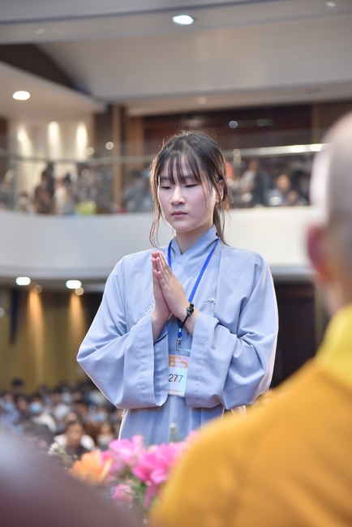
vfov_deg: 20.4
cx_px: 176
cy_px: 264
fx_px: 1465
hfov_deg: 13.7
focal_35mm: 100
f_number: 4
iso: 2000
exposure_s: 1/160
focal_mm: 100
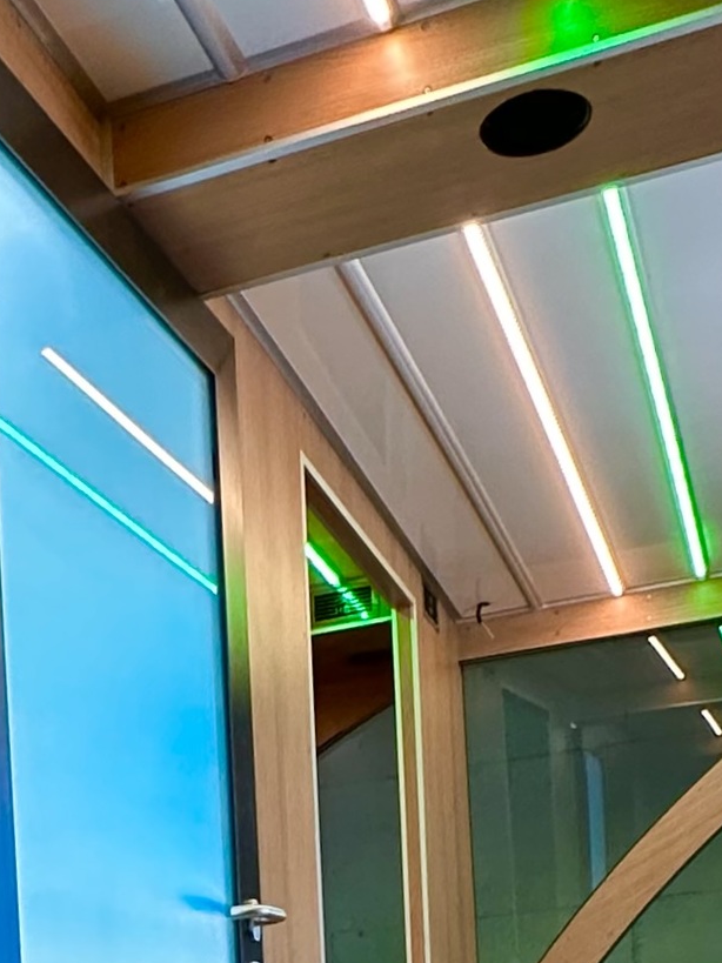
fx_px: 1586
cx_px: 91
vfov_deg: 28.7
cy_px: 1190
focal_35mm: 57
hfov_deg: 25.0
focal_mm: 2.22
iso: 250
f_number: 2.2
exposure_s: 1/99
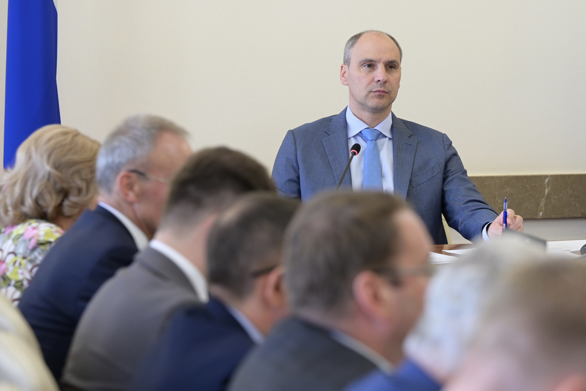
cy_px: 196
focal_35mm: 145
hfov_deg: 14.2
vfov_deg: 9.5
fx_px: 2360
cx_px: 293
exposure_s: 1/80
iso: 800
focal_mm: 145
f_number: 4.5
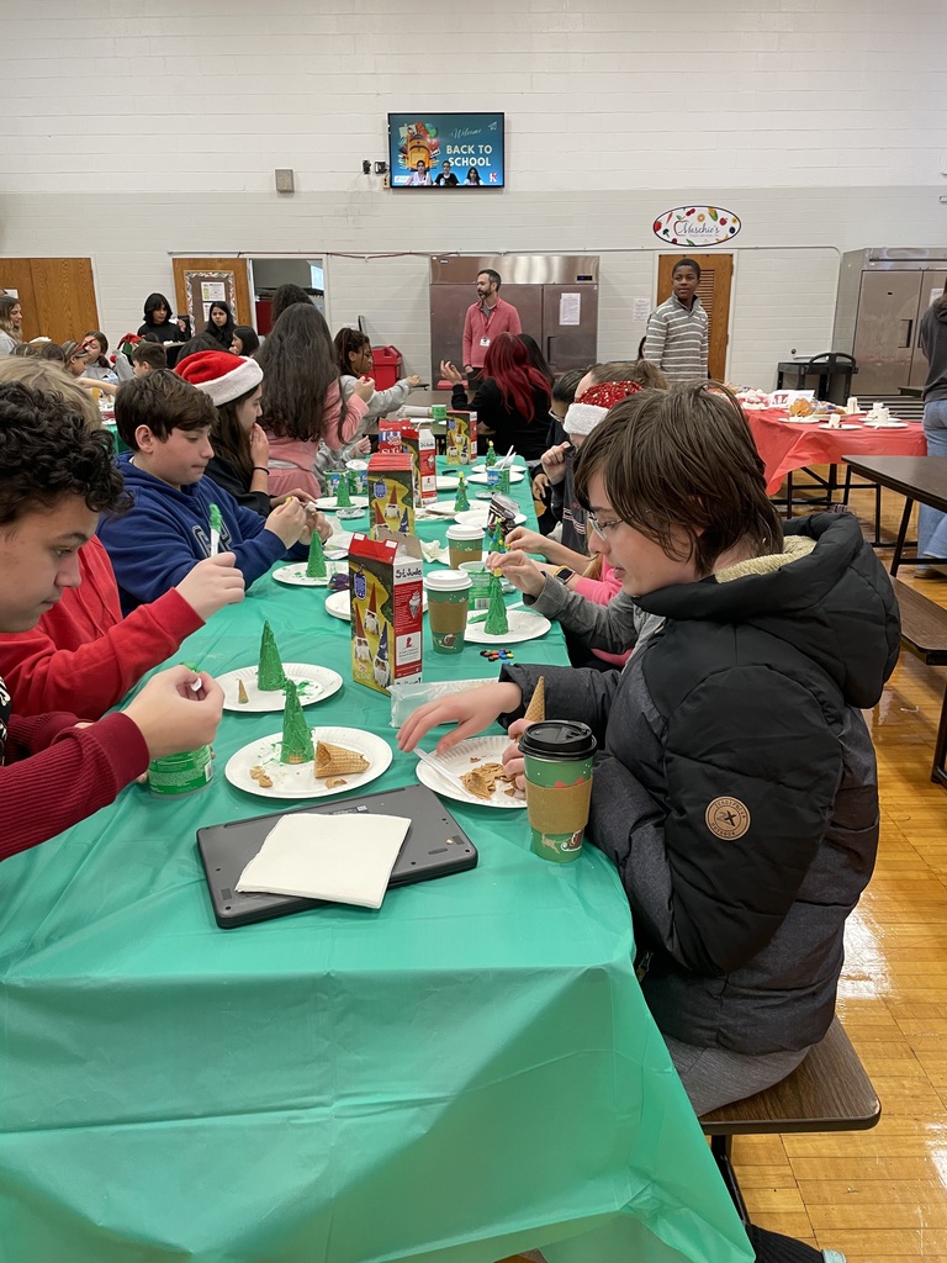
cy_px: 632
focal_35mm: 26
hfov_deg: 53.1
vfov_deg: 67.3
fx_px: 948
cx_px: 474
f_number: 1.6
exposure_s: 1/60
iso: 100
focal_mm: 4.2
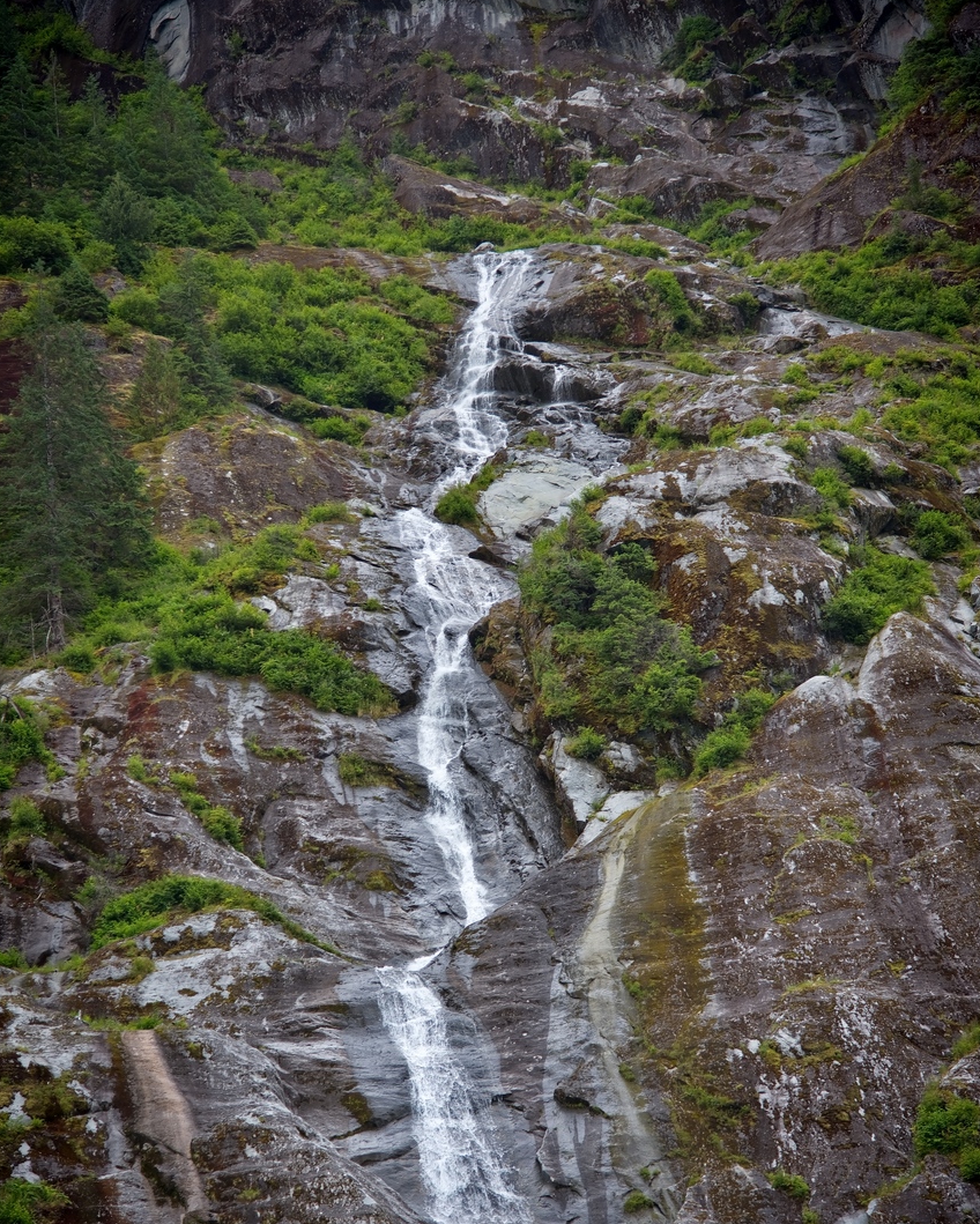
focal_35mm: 93
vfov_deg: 20.6
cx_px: 490
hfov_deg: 16.5
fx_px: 3370
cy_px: 660
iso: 110
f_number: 4
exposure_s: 1/200
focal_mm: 82
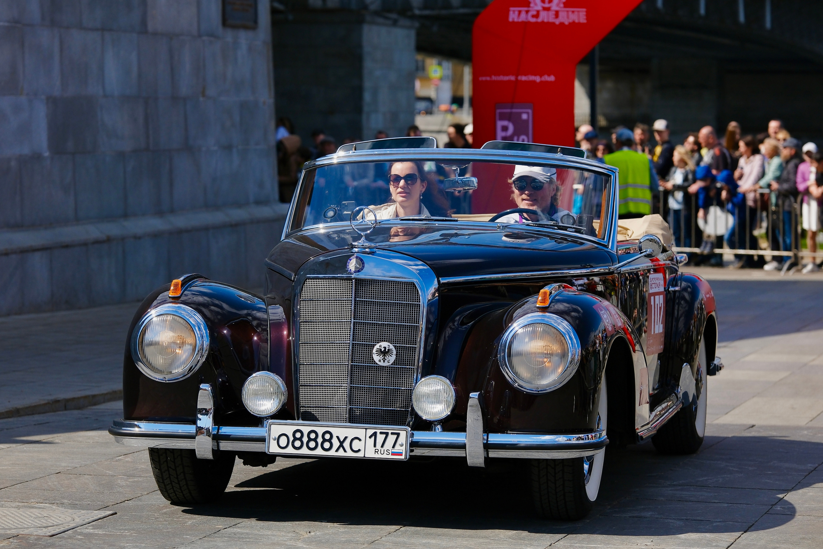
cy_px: 274
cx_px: 412
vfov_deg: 12.1
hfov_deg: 18.1
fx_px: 2583
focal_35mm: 113
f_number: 3.2
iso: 160
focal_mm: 75
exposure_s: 1/4700
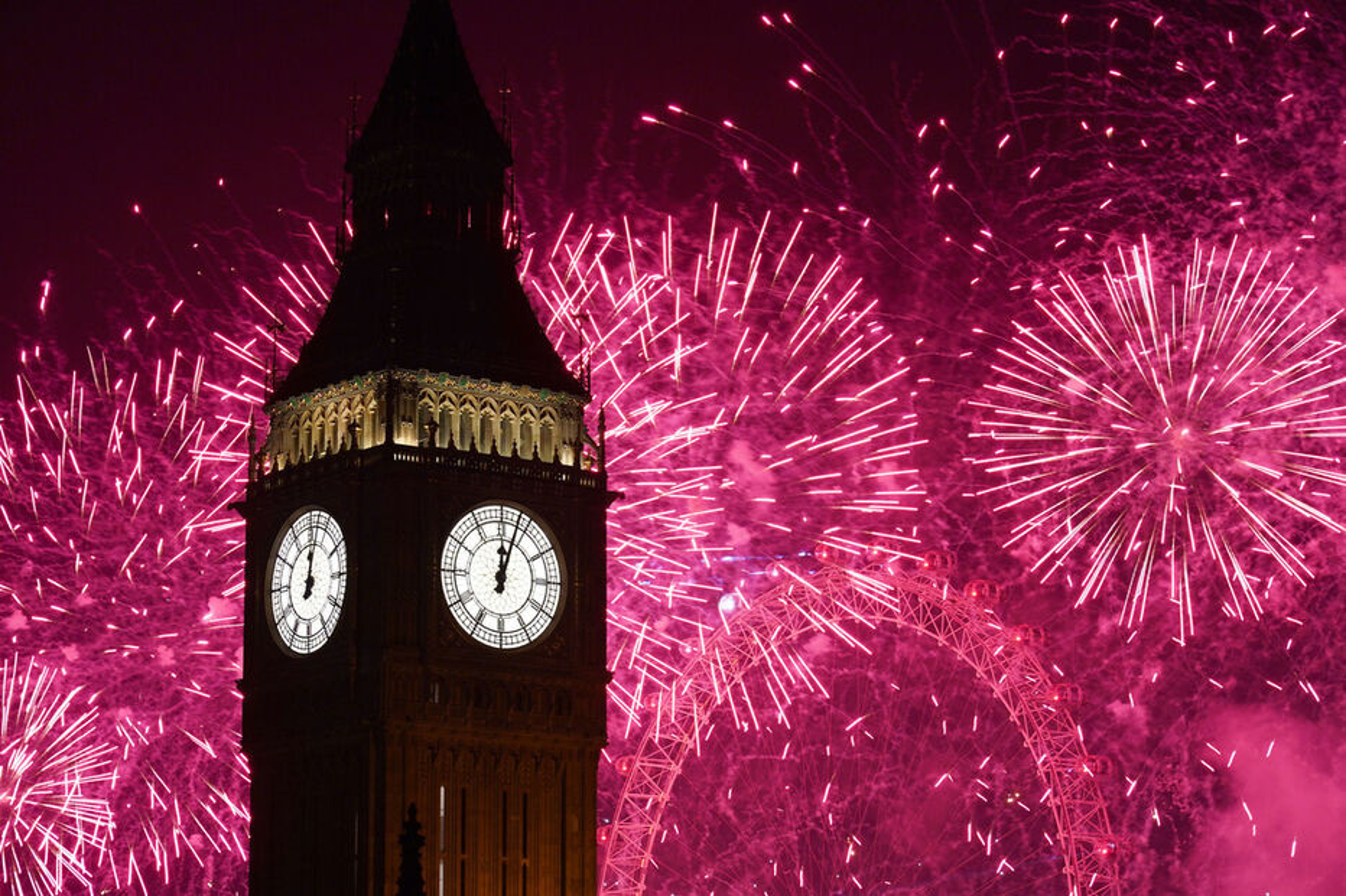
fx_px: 3925
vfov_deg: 13.0
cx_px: 673
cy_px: 448
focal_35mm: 105
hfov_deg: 19.5
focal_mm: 105
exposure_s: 1/8
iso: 500
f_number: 8
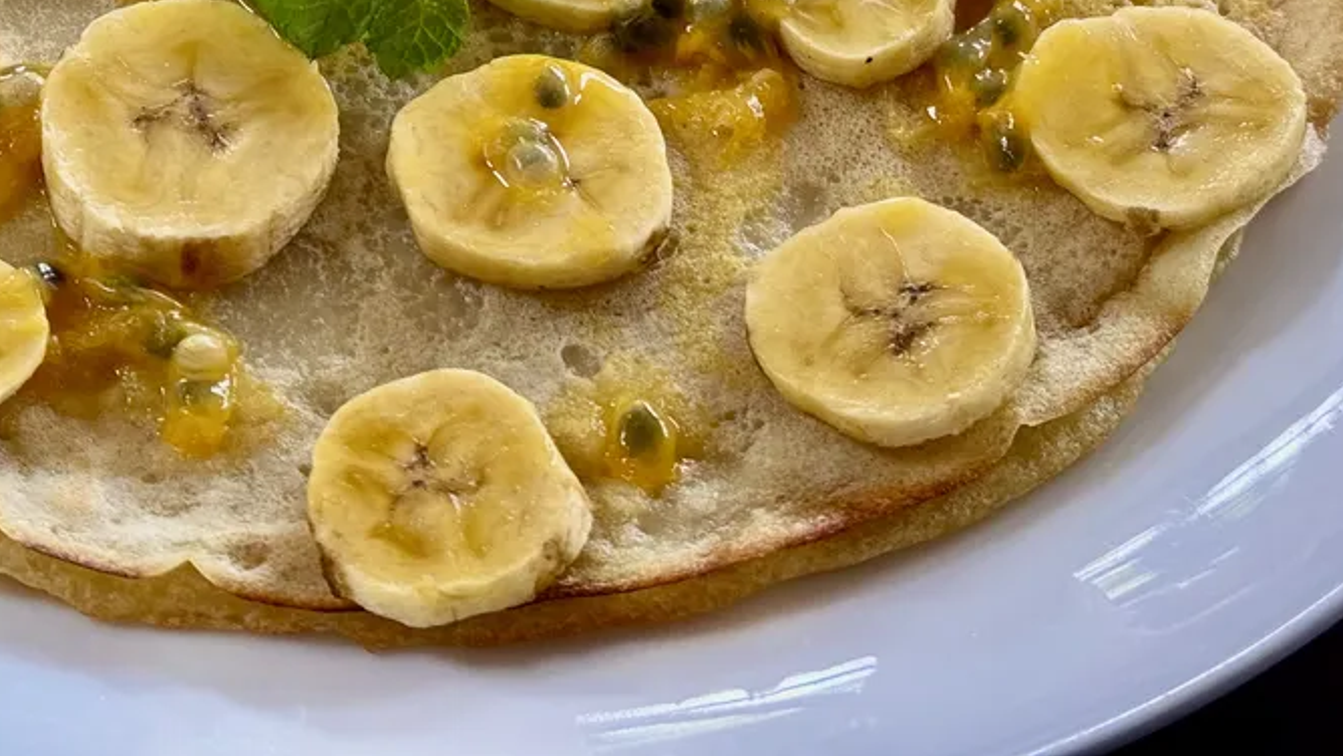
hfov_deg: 22.6
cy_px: -147
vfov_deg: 12.6
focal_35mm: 94
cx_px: 412
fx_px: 3348
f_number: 1.78
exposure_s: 1/50
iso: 125
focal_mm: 6.76
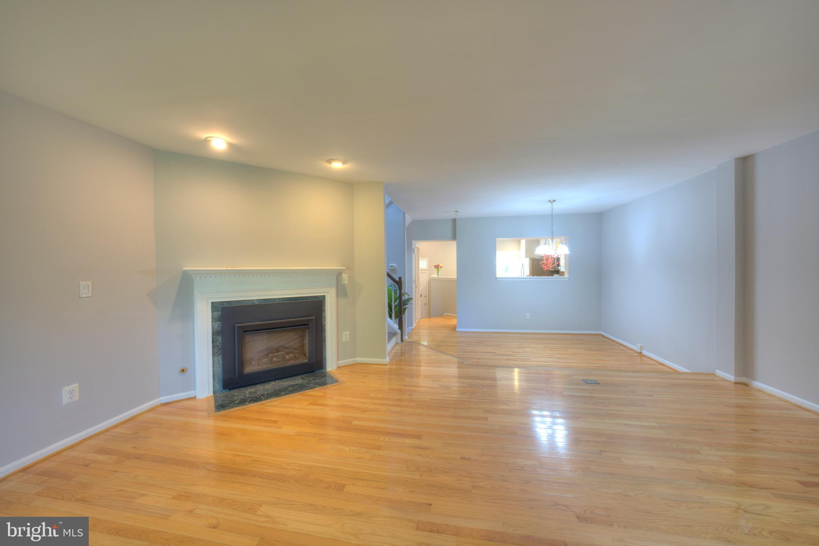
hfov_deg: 112.6
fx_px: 273
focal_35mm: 12
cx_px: 410
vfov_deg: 90.0
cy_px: 273
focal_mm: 12
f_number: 9
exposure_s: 1/1.67
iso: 100
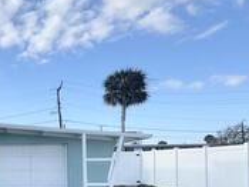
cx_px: -65
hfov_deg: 34.7
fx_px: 288
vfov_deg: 34.3
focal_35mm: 40
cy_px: 161
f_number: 2.2
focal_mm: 2.22
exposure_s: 1/1236
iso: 50
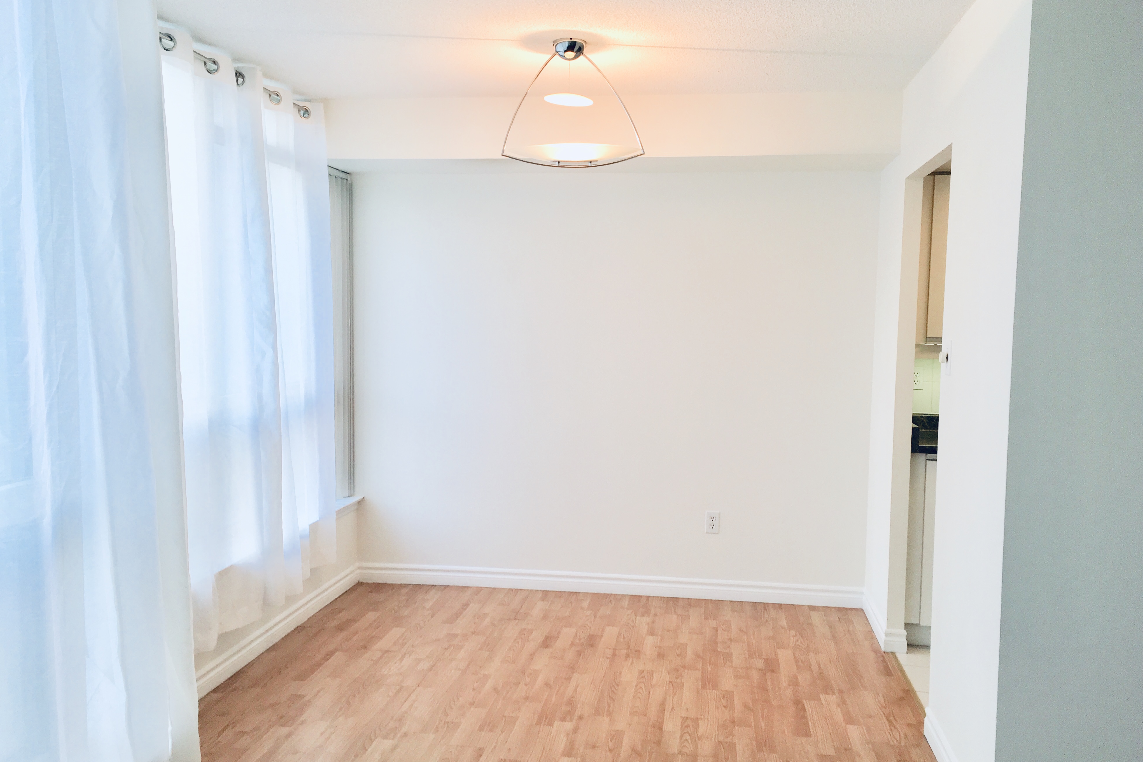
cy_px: 397
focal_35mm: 31
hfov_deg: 60.3
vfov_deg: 42.3
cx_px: 584
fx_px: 984
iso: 32
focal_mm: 4.15
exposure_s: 1/120
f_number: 2.2
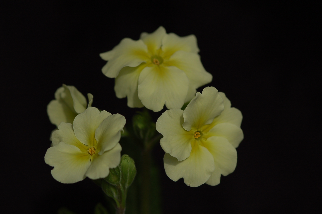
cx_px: 161
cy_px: 107
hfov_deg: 13.1
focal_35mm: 158
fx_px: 1407
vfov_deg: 8.7
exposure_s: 1/4000
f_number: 5
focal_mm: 105
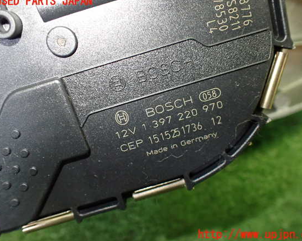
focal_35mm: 32
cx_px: 157
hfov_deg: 55.7
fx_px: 286
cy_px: 118
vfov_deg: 45.8
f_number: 2.3
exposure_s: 1/125
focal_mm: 5.4
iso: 800
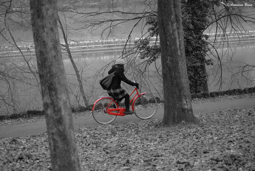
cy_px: 86
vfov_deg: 19.5
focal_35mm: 70
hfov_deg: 28.8
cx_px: 128
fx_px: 496
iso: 5000
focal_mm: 70
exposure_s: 1/1000
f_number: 4.5
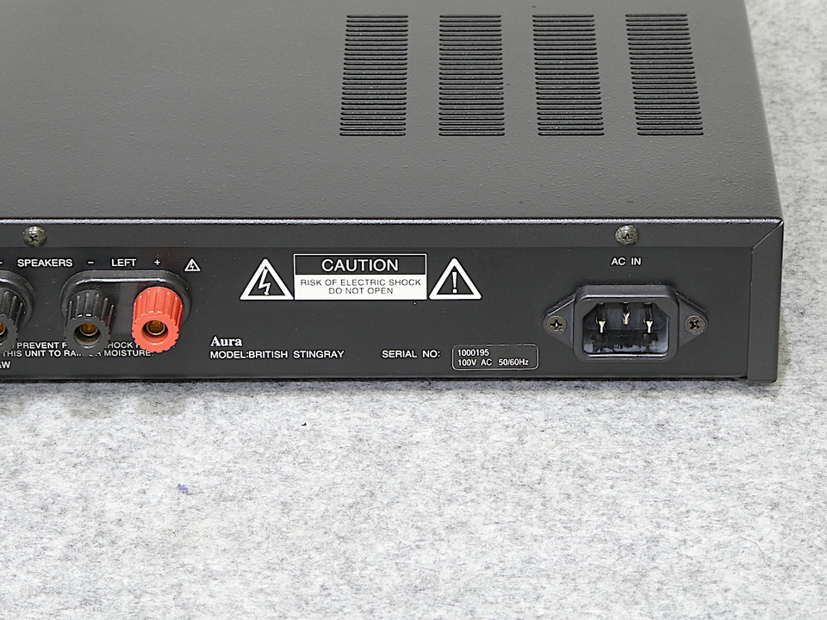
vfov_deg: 9.3
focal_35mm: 160
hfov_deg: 12.3
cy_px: 310
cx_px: 414
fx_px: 3823
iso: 200
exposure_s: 1/4
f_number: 5.5
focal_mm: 28.7
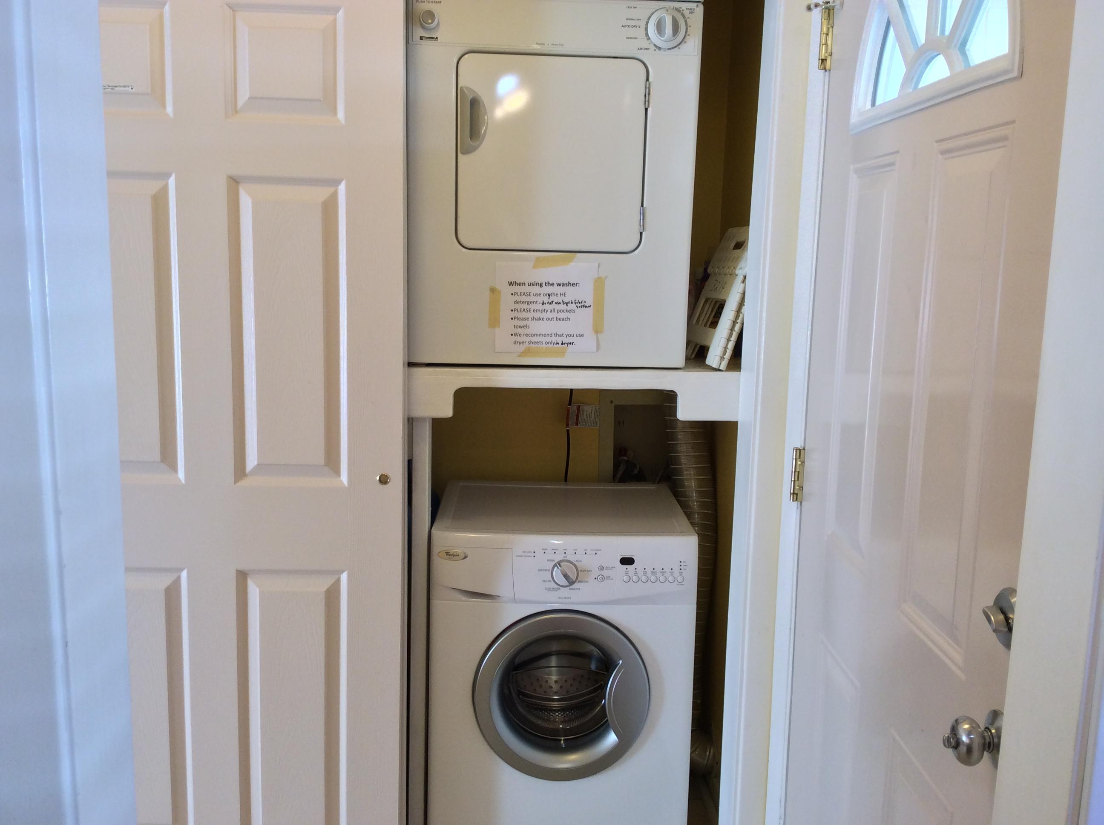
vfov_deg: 42.8
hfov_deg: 55.4
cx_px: 552
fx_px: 1051
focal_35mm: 33
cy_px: 412
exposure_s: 1/24
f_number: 2.4
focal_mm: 3.3
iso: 32
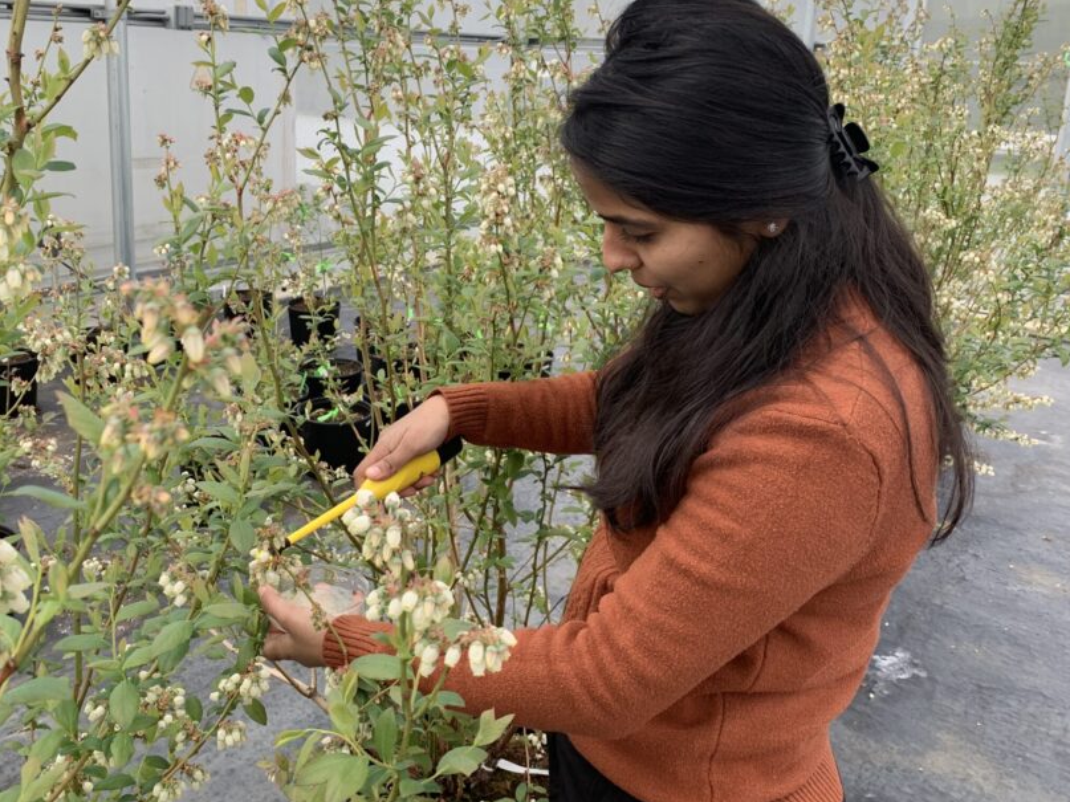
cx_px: 423
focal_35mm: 33
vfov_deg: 42.8
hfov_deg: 54.9
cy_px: 338
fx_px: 1020
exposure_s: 1/327
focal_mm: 4.25
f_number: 1.8
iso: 25
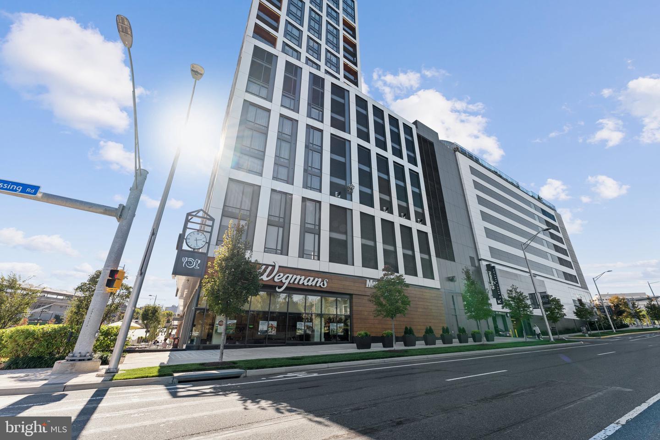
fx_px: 257
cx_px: 330
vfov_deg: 81.2
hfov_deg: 104.3
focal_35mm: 14
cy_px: 220
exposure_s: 1/200
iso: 100
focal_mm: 14
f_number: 8
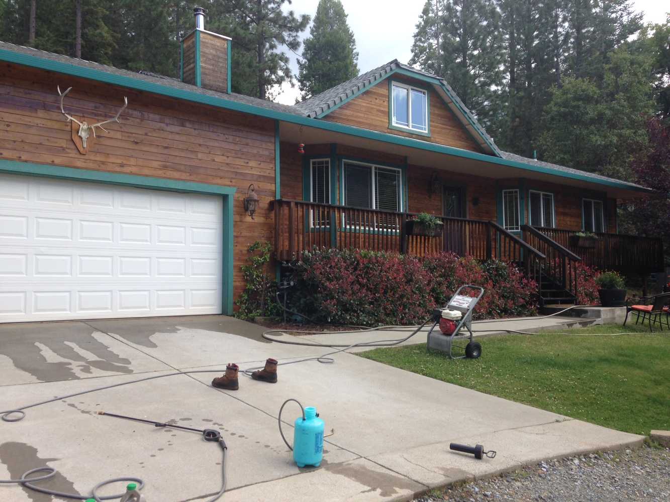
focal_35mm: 33
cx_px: 335
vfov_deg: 43.0
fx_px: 639
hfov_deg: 55.3
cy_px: 251
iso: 50
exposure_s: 1/323
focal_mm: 4.12
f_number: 2.4
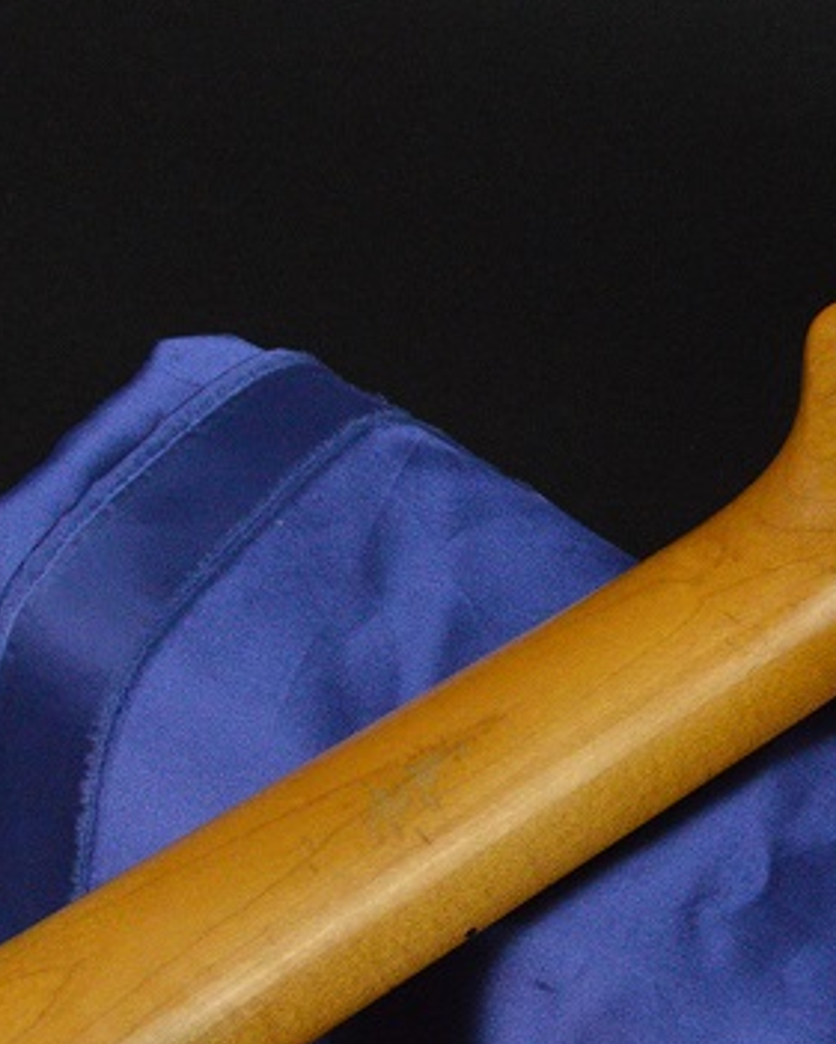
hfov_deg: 12.5
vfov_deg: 15.6
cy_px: 681
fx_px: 3802
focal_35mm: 123
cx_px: 629
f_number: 13
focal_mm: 34
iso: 3200
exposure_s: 1/50
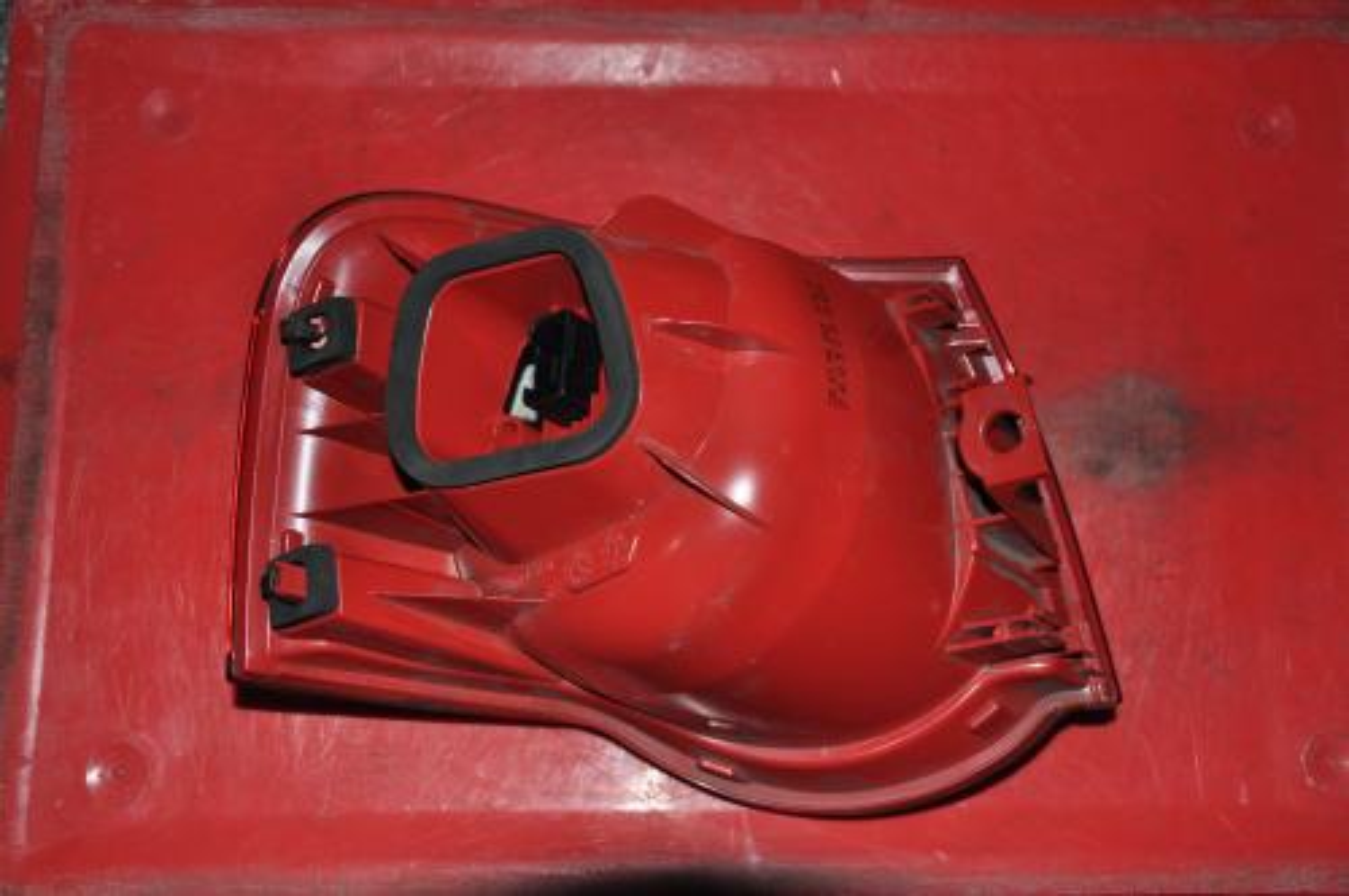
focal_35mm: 39
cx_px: 674
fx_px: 1460
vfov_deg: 34.1
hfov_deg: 49.6
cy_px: 448
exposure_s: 1/60
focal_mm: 26
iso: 640
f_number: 4
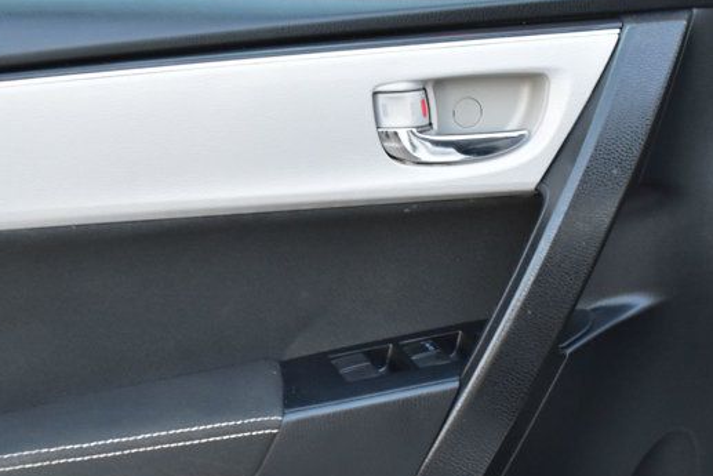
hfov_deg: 21.5
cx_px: 353
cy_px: 393
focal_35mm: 95
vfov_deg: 14.3
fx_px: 1882
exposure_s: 1/15
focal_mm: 32
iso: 1600
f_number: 5.6
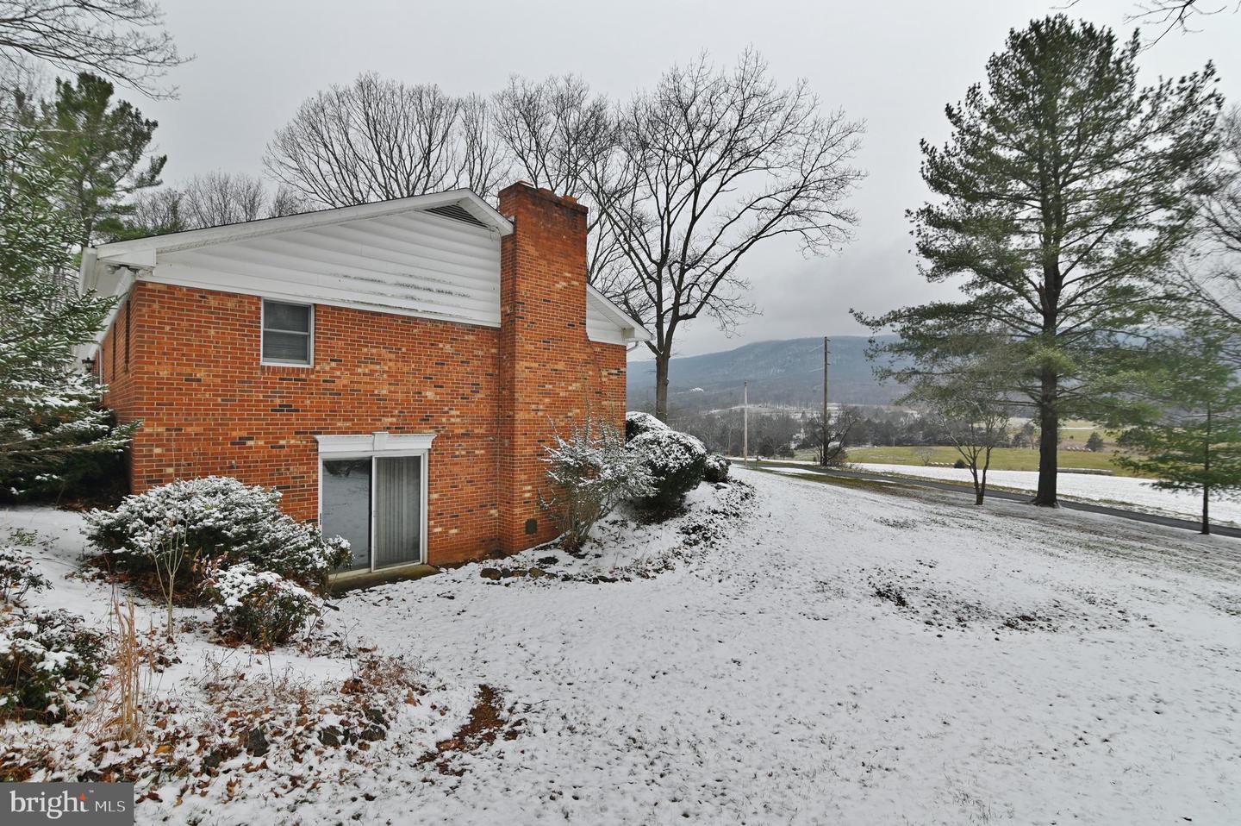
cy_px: 413
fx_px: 551
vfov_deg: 73.7
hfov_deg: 96.8
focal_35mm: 16
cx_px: 620
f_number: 5.6
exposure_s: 1/250
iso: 180
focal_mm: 16
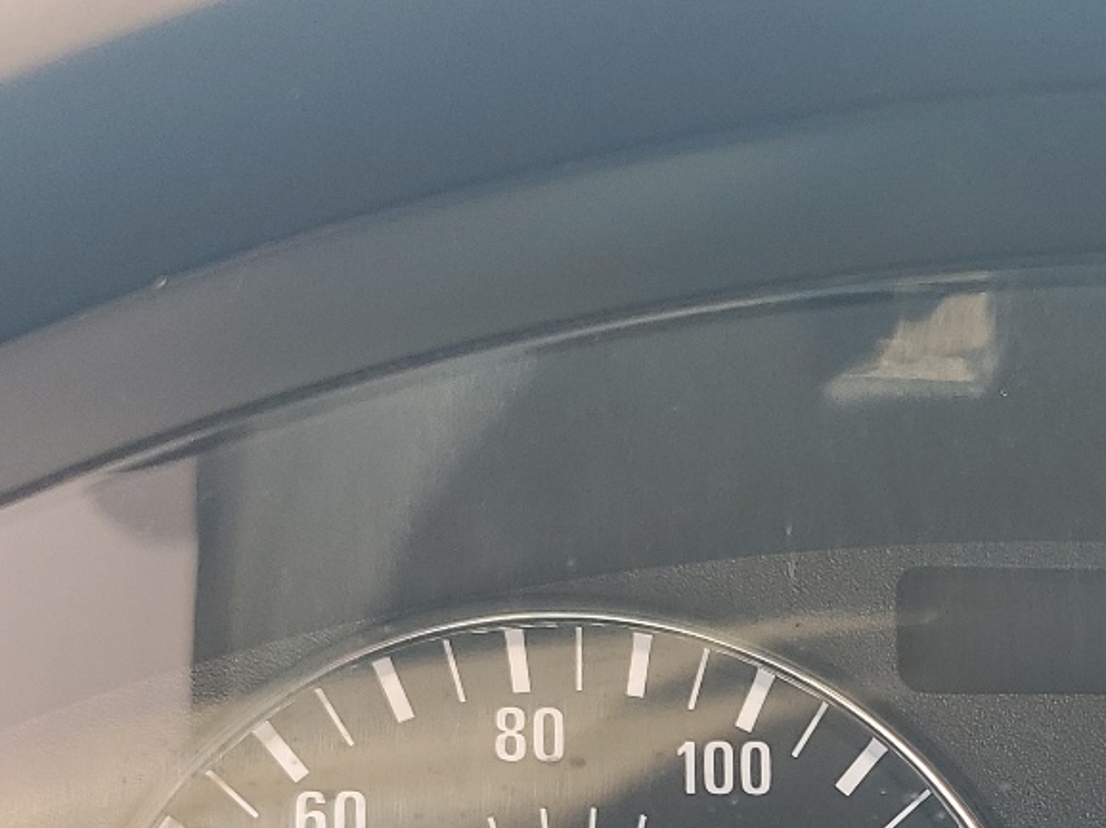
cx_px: 953
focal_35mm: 72
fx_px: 2299
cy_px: 987
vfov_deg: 19.3
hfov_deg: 26.3
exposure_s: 1/169
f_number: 1.5
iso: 50
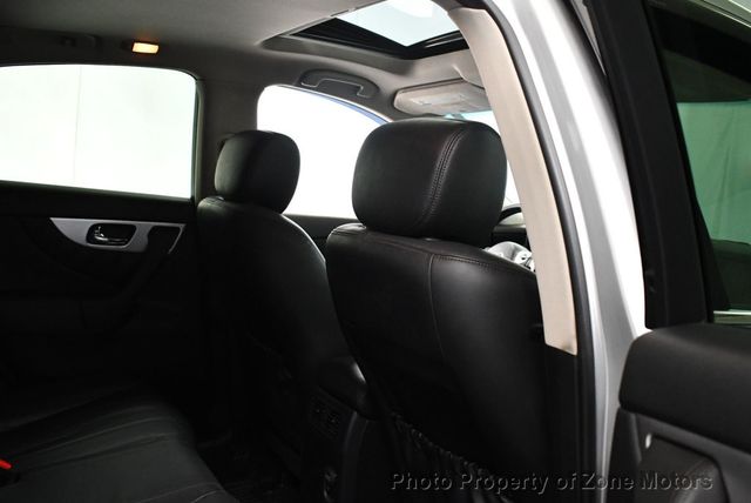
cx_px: 376
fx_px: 752
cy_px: 252
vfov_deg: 36.9
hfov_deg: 53.1
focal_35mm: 36
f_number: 3.5
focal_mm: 18
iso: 2800
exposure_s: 1/125
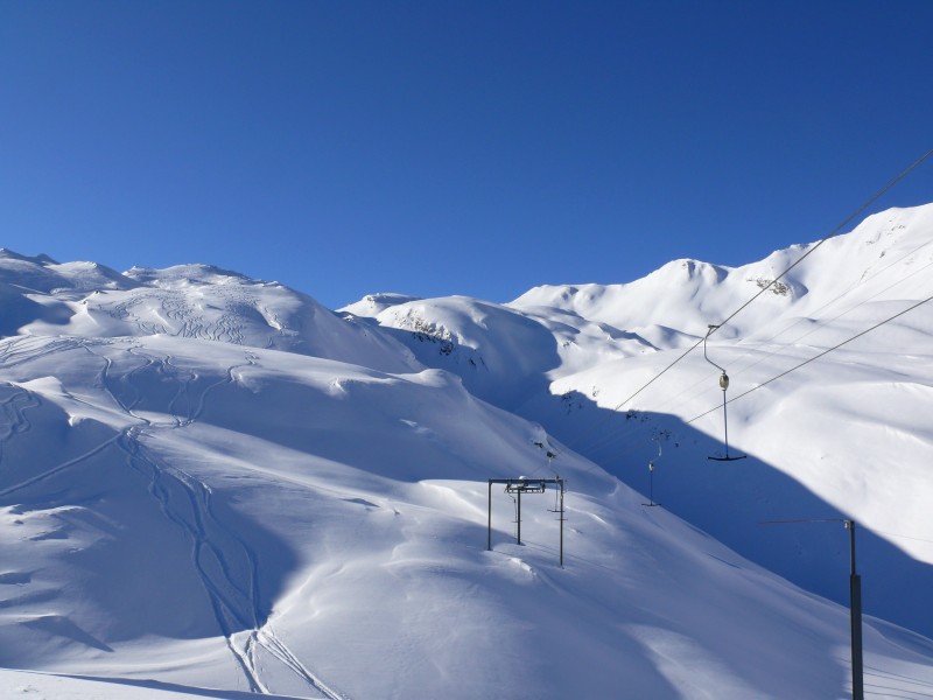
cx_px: 466
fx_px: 943
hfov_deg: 52.6
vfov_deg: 40.7
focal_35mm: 35
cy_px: 350
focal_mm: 7.4
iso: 100
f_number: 8
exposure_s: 1/640
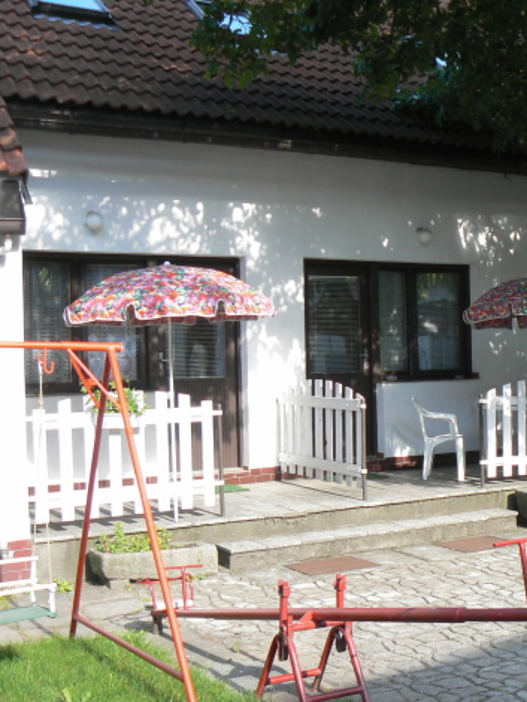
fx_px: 994
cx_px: 445
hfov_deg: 28.8
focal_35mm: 49
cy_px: 345
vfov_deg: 38.9
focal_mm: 6
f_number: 2.8
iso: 80
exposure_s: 1/200
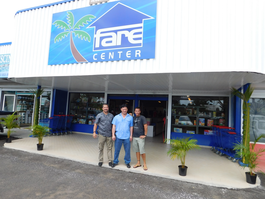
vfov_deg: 58.9
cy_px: 100
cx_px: 132
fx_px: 176
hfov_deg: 73.9
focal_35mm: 23
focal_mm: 4
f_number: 3
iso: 125
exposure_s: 1/1000
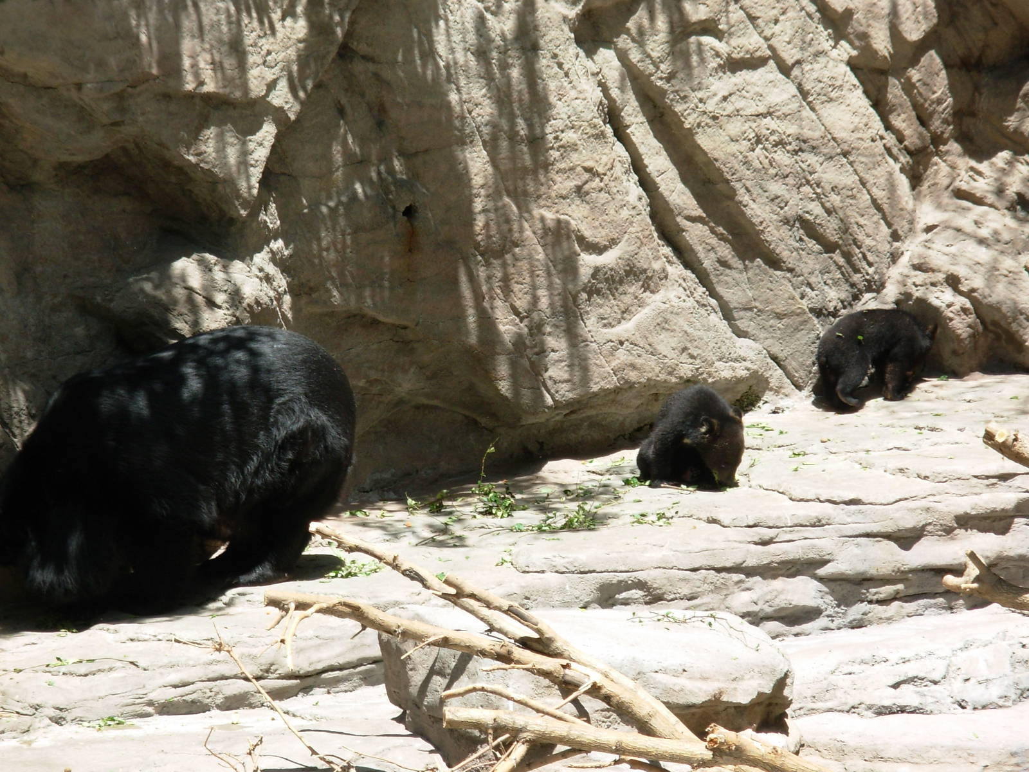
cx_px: 514
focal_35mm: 190
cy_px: 386
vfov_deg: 7.8
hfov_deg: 10.4
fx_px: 5648
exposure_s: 1/171
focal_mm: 31.4
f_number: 5
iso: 50
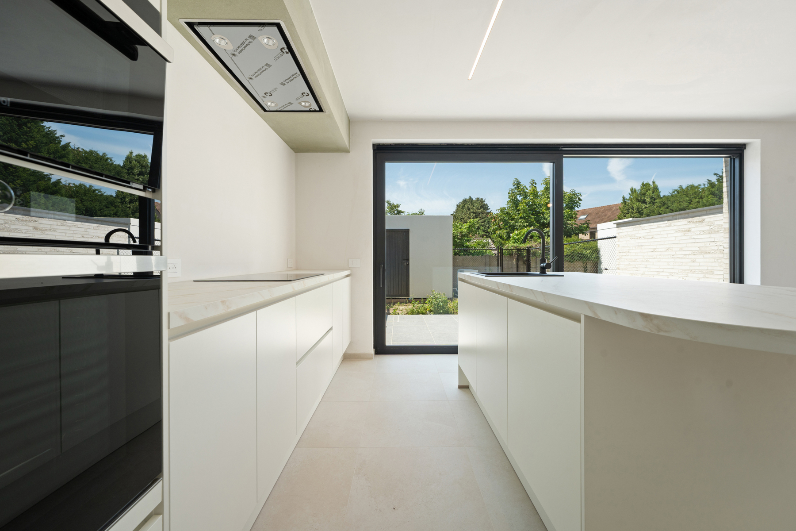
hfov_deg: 104.3
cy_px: 266
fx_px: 310
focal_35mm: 14
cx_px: 398
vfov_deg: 81.2
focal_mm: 14
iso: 250
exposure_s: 1/25
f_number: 9
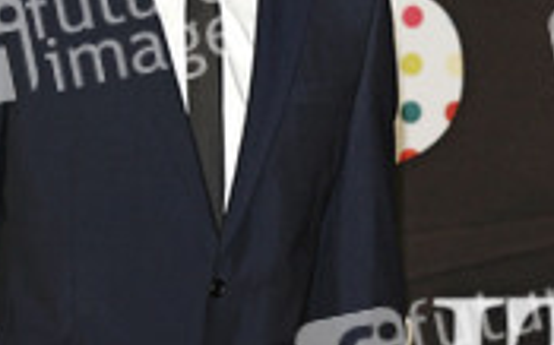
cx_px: 173
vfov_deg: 4.7
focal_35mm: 280
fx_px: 4223
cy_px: 196
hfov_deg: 7.5
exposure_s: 1/200
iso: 320
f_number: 4.5
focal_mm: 80
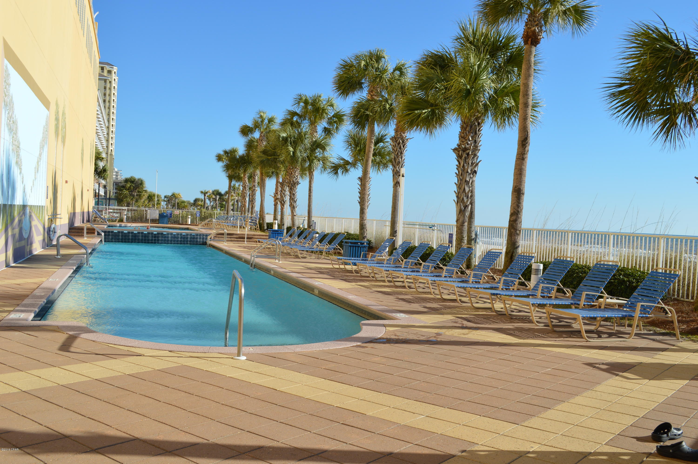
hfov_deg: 57.3
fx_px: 639
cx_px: 349
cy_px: 232
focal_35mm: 33
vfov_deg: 39.9
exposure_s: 1/250
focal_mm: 22
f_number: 8
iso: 100
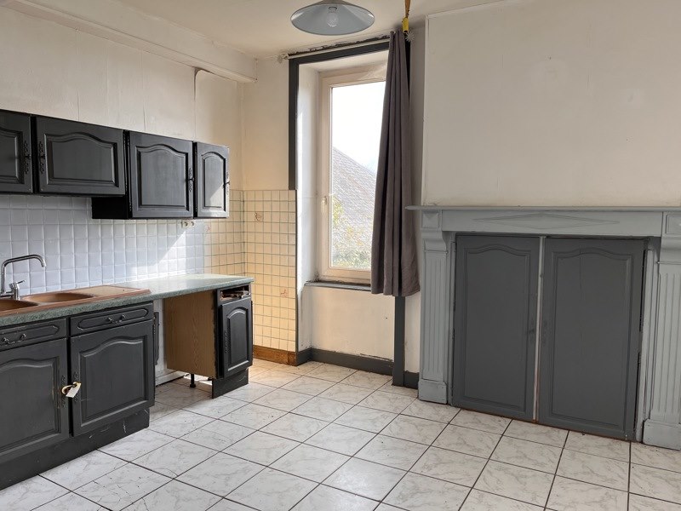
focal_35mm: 26
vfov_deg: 53.1
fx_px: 511
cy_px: 256
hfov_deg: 67.3
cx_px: 340
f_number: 1.6
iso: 50
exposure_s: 1/316
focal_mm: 5.1
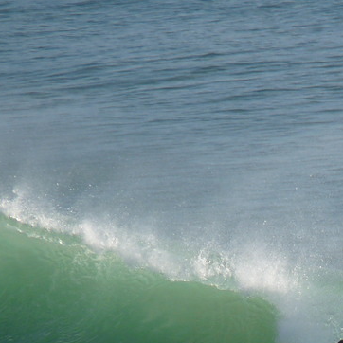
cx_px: 388
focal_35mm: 1273
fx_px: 14271
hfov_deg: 1.4
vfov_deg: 1.4
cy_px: 367
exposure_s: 1/800
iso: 100
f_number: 4.4
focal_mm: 84.8
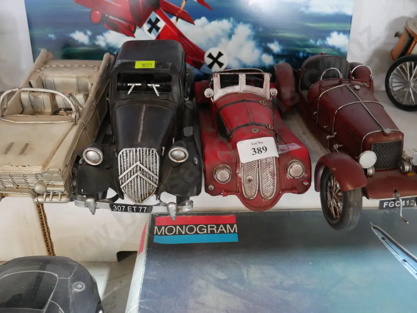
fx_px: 386
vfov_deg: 44.2
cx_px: 208
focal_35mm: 32
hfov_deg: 56.8
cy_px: 156
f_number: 4
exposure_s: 1/60
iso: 2500
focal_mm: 16
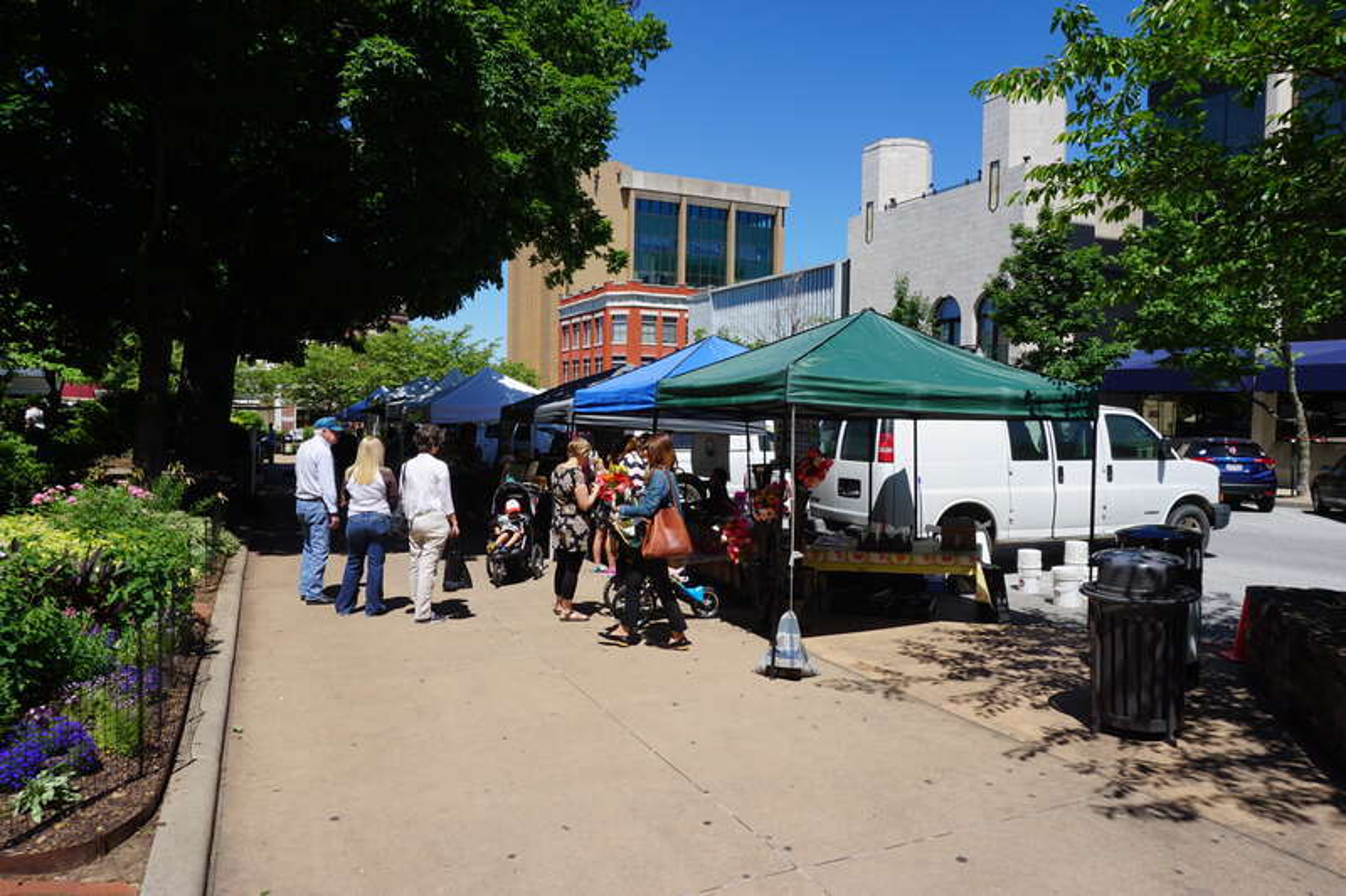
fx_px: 897
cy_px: 448
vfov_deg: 53.1
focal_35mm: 24
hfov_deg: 73.8
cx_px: 673
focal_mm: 16
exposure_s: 1/125
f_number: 11
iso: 100
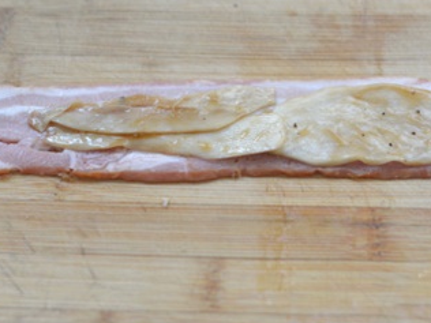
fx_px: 1432
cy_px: 131
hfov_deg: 17.1
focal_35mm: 115
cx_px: 238
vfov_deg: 12.9
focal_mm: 50
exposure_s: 1/125
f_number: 2.5
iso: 800
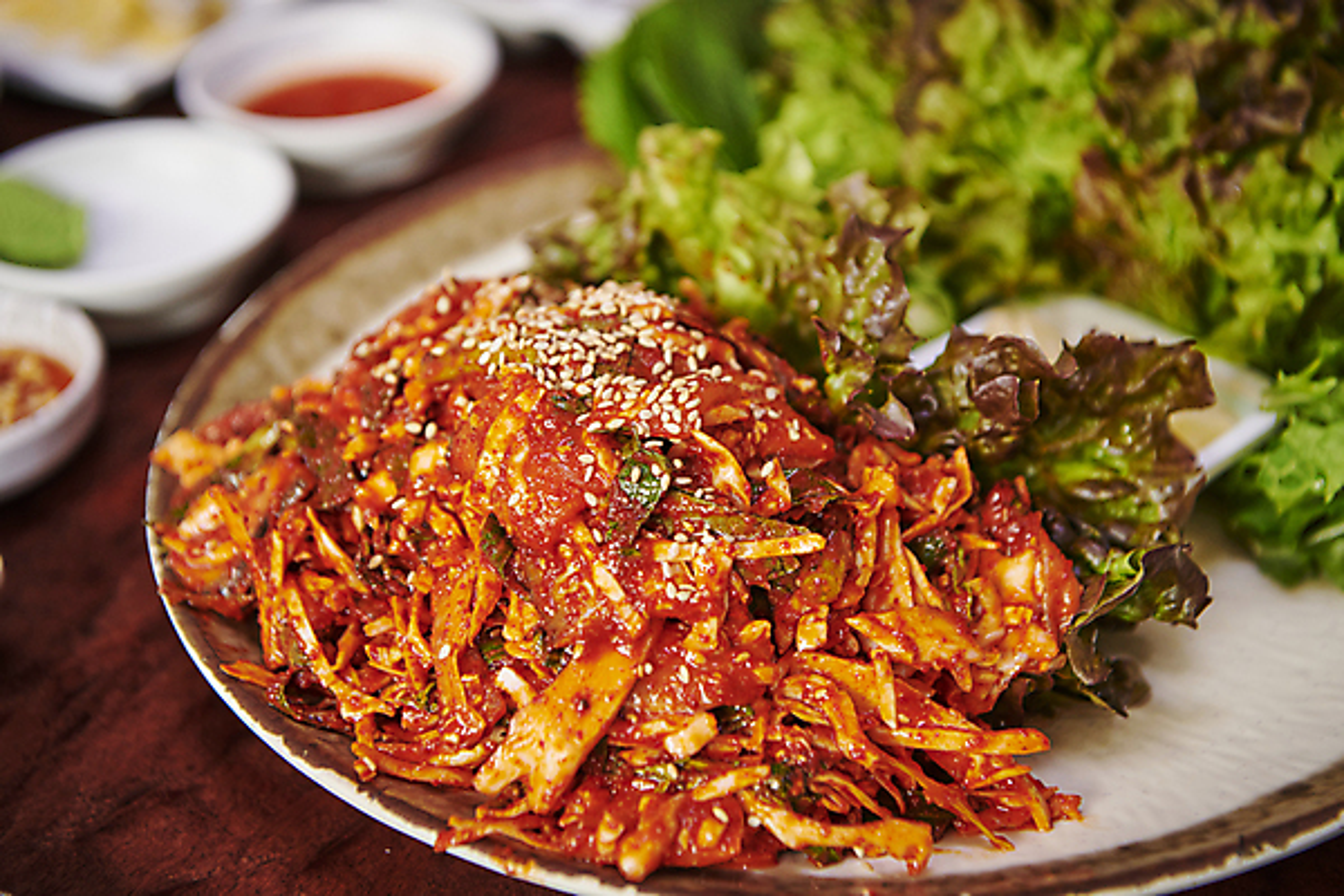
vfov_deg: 22.6
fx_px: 2240
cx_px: 672
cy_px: 448
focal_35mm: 60
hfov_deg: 33.4
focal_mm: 60
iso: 400
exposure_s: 1/50
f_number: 4
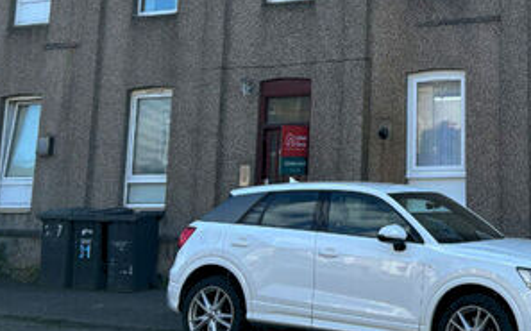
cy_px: -35
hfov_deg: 30.1
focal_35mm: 65
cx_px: 486
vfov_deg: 19.1
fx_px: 940
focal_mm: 5.7
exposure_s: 1/1019
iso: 50
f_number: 1.5
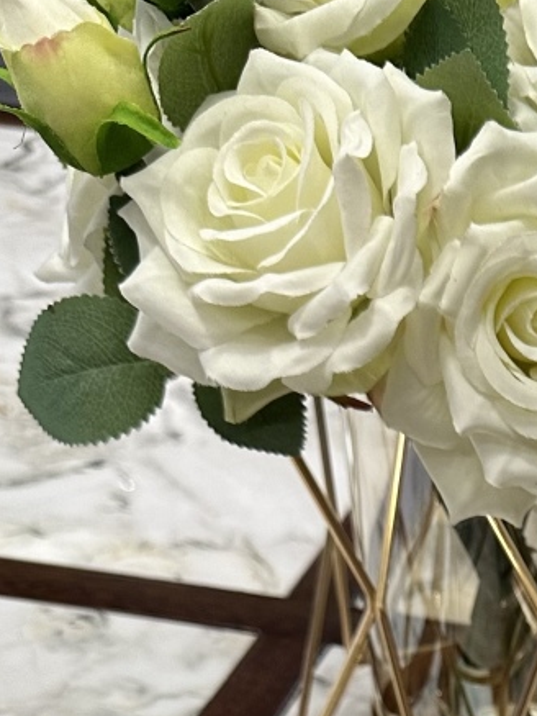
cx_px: 751
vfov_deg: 22.3
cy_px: 918
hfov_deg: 17.2
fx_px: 1633
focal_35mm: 79
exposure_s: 1/100
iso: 160
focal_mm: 6.86
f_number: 1.78
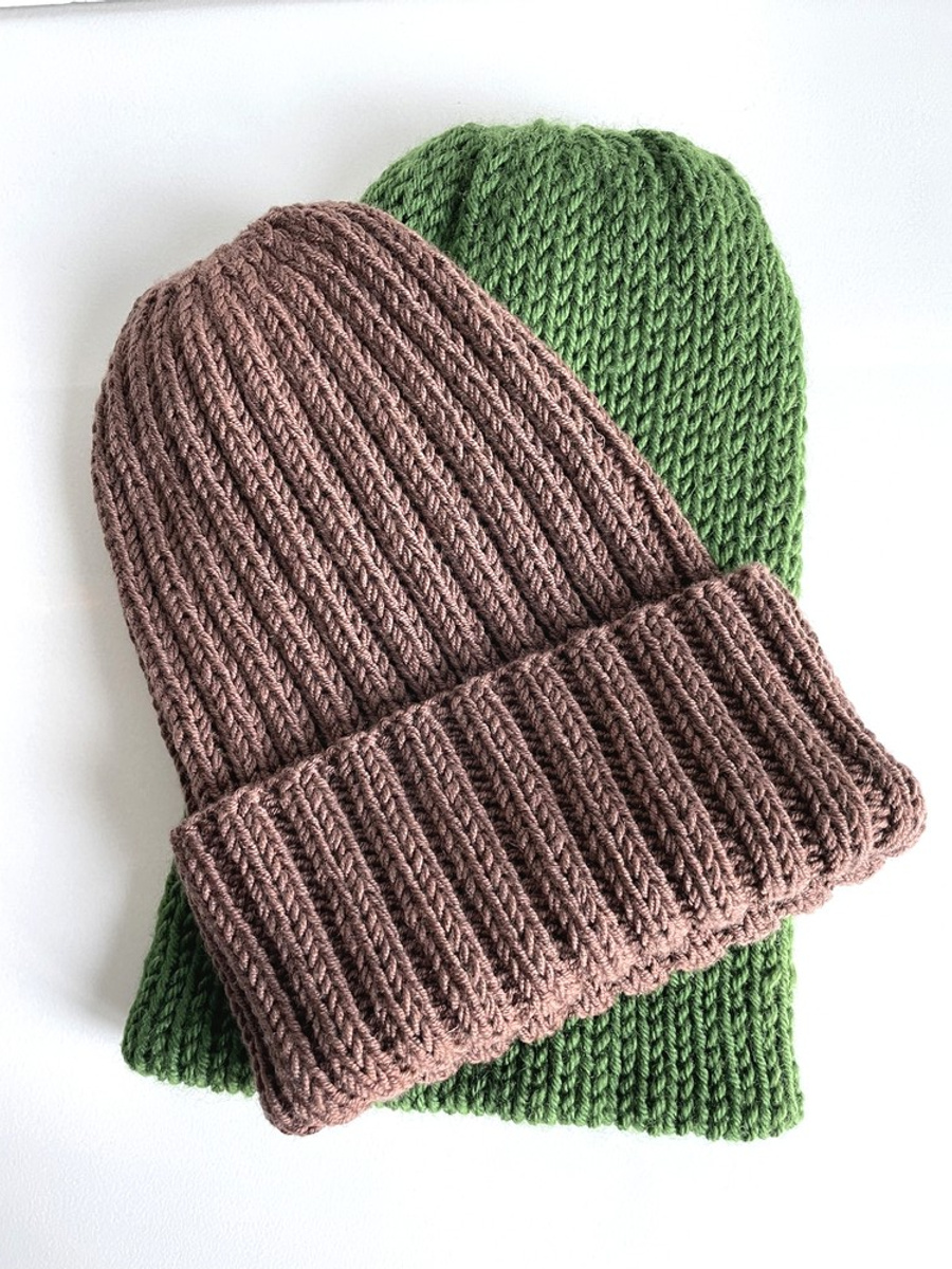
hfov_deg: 53.1
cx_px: 476
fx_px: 953
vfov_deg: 67.3
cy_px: 634
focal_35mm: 26
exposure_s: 1/71
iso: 125
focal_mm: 4.2
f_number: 1.6
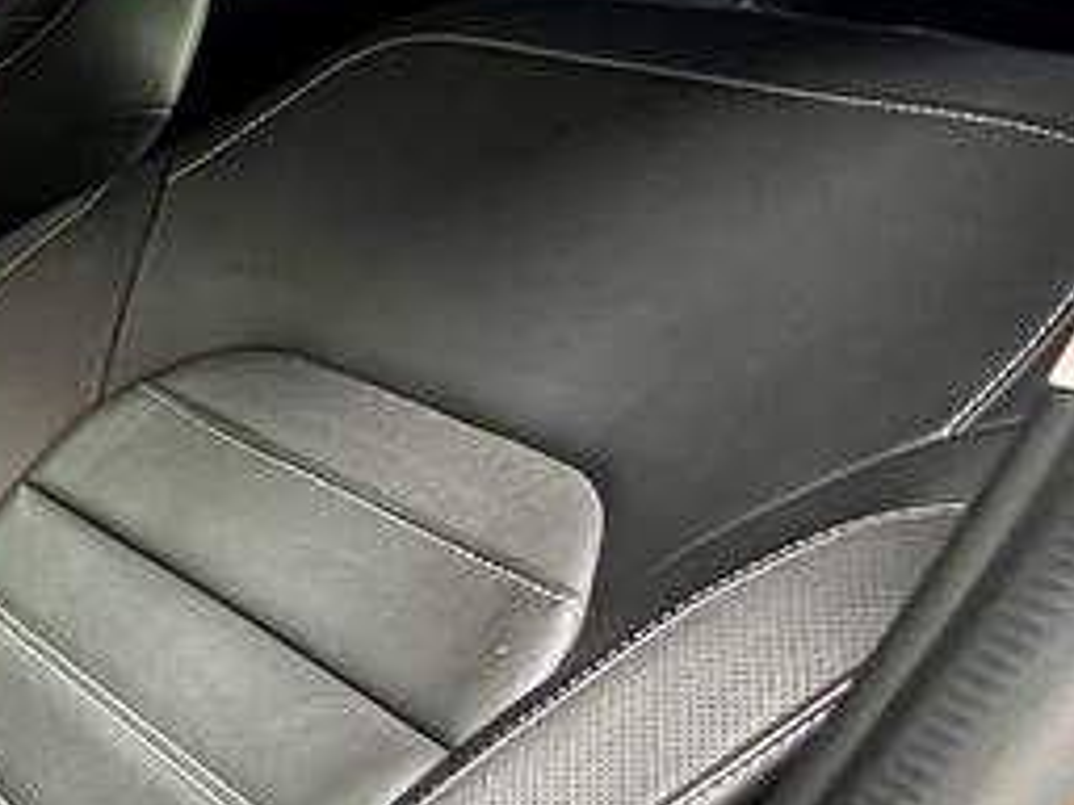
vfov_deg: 25.9
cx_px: -730
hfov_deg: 23.3
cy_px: 549
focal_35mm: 56
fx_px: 1737
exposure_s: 1/60
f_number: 2.2
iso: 500
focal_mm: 2.22
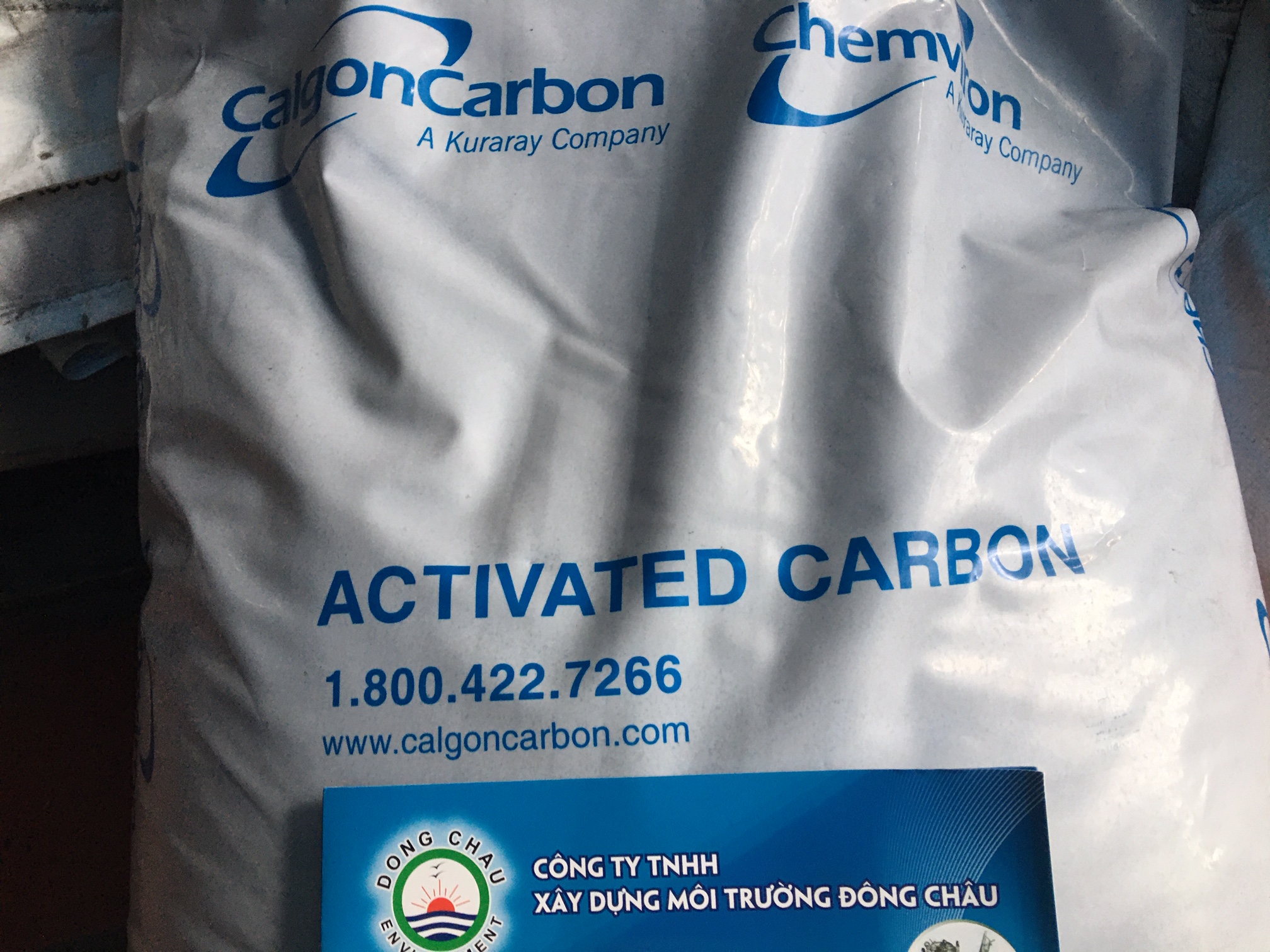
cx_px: 635
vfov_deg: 48.2
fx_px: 1064
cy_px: 476
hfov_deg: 61.7
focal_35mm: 29
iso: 64
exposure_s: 1/33
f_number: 2.2
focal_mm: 4.15
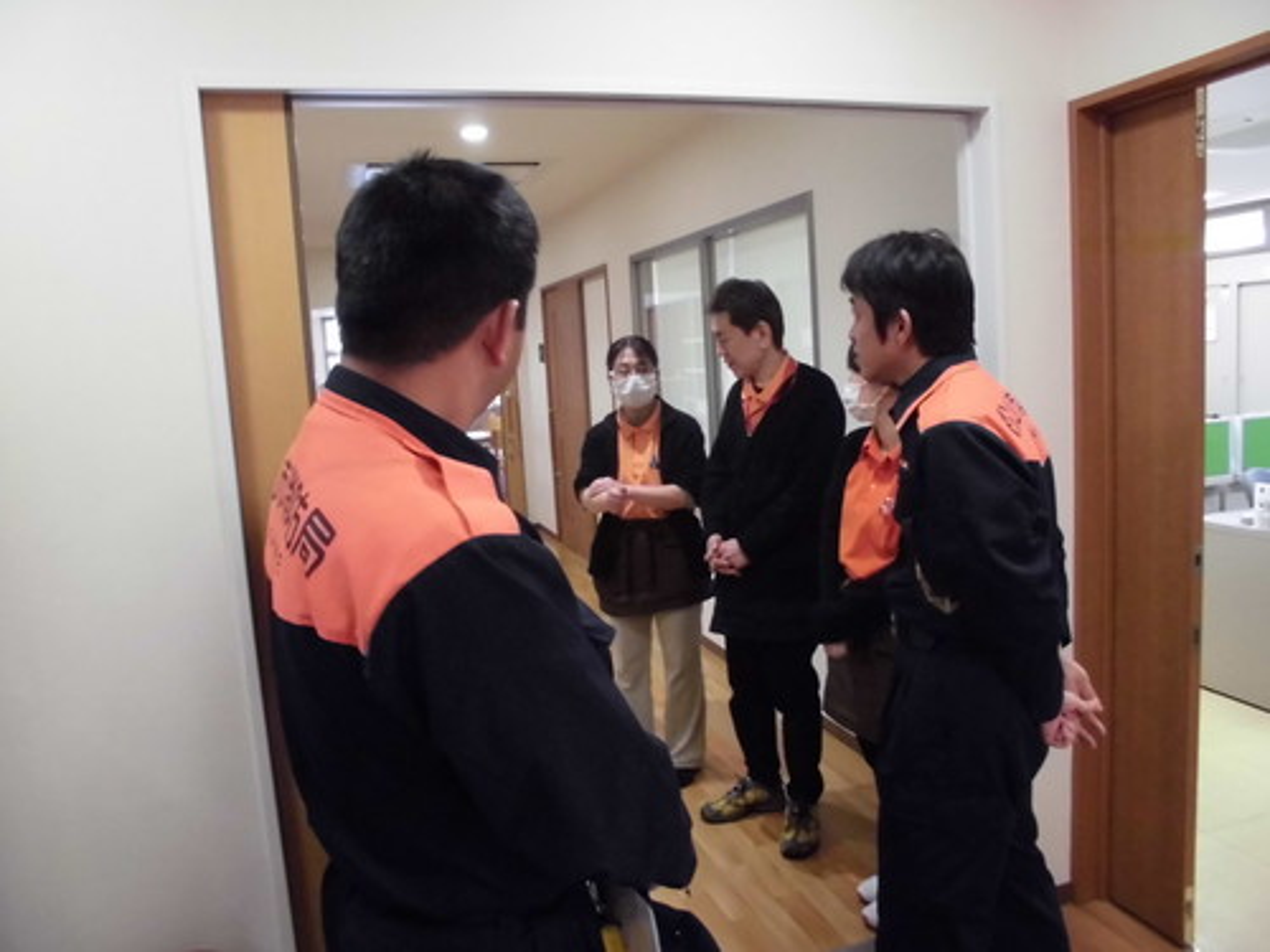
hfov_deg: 67.3
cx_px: 635
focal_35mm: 26
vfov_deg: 53.1
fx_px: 954
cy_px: 476
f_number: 3.5
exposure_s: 1/60
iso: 800
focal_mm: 4.6
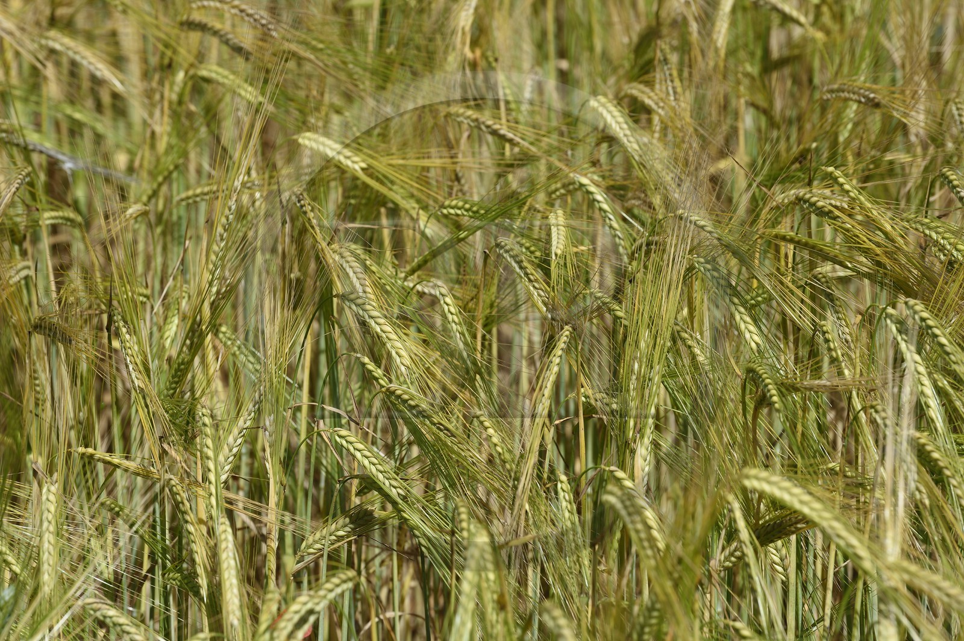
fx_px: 5351
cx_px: 482
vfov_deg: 6.9
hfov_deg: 10.3
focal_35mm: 200
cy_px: 320
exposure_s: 1/500
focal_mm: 200
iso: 200
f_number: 9
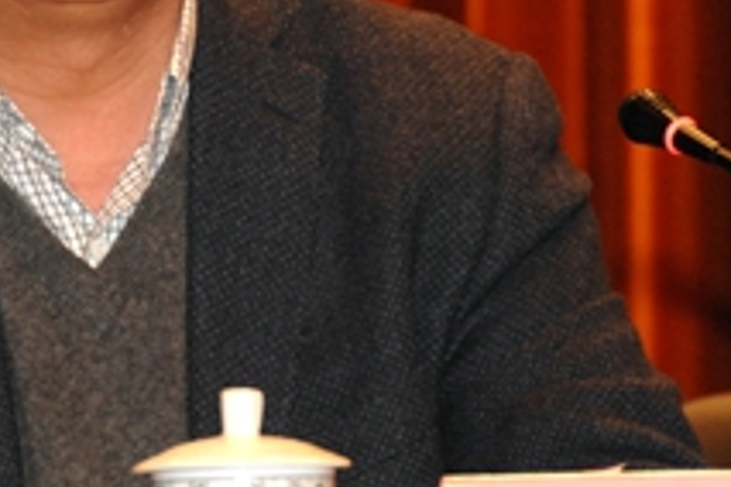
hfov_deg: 2.9
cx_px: 165
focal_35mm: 719
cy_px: 24
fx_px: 14599
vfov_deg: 1.9
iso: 500
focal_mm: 170
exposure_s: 1/60
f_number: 6
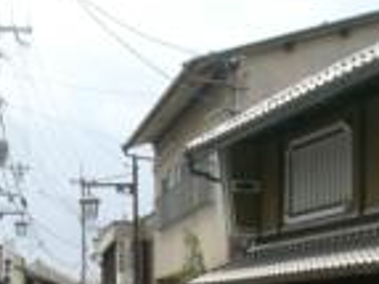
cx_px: 204
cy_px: 364
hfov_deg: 17.4
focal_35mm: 113
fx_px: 1236
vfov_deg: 12.7
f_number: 4.8
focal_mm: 6
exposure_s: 1/320
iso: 80
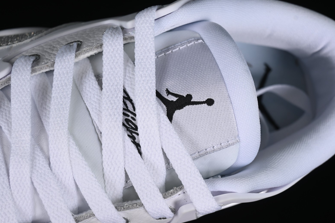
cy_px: 113
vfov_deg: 17.7
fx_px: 716
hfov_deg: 26.3
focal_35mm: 77
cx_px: 163
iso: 160
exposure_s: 1/80
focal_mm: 50
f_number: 8
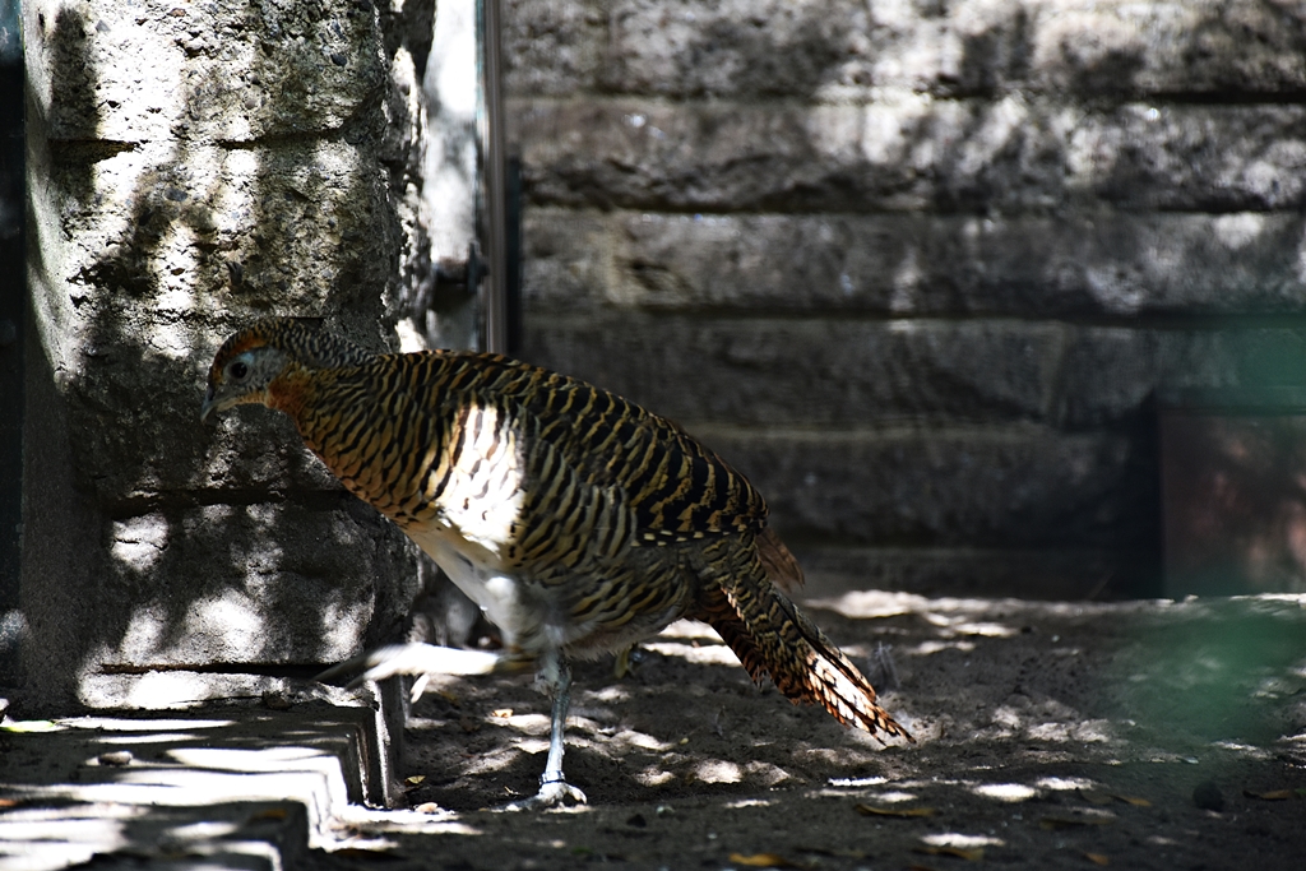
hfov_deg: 11.2
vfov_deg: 7.5
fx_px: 6639
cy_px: 436
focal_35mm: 183
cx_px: 653
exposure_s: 1/60
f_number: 5.6
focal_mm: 122
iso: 560
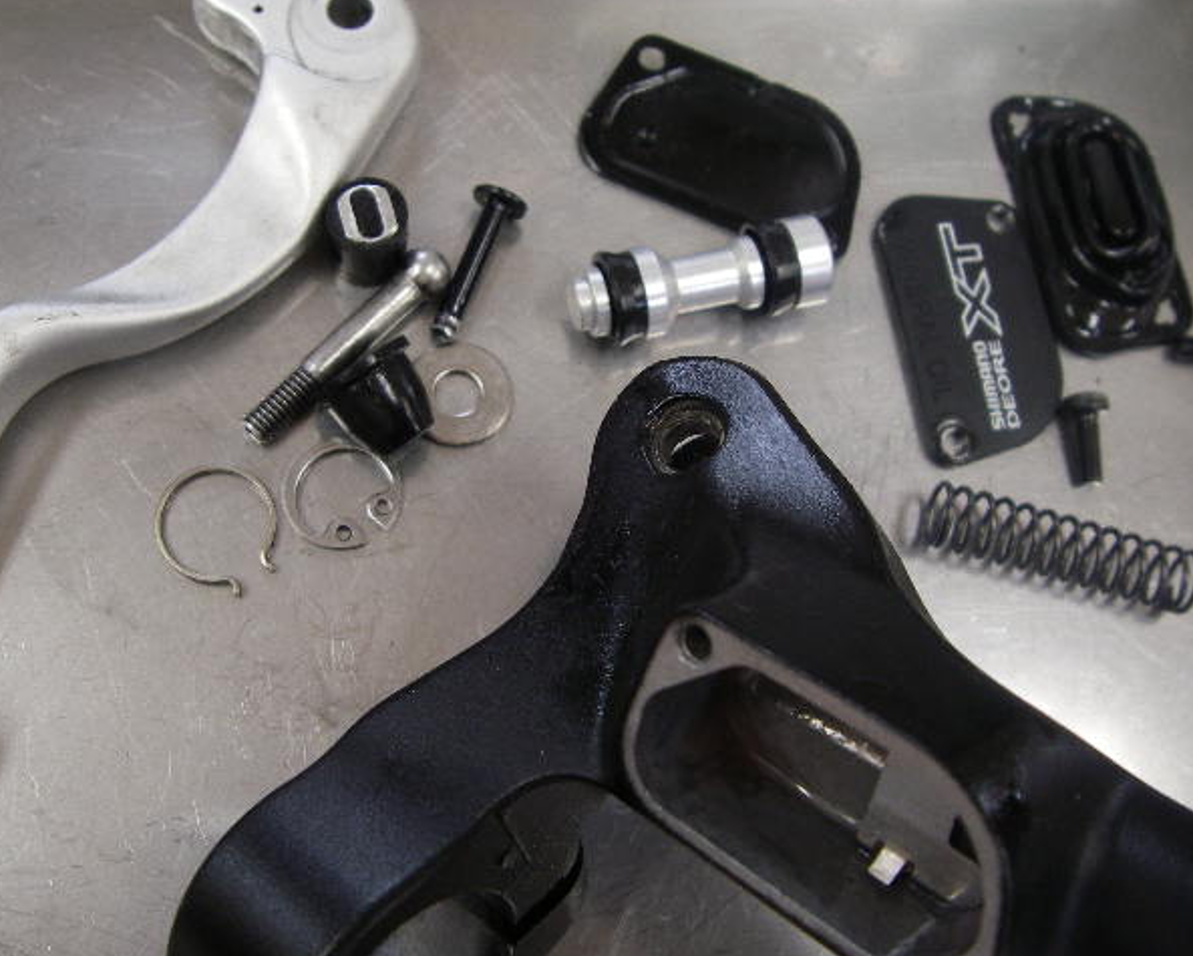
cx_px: 565
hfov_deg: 45.8
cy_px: 477
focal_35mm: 40
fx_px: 1413
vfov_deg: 37.4
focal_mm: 6.3
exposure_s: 1/30
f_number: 3.3
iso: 160
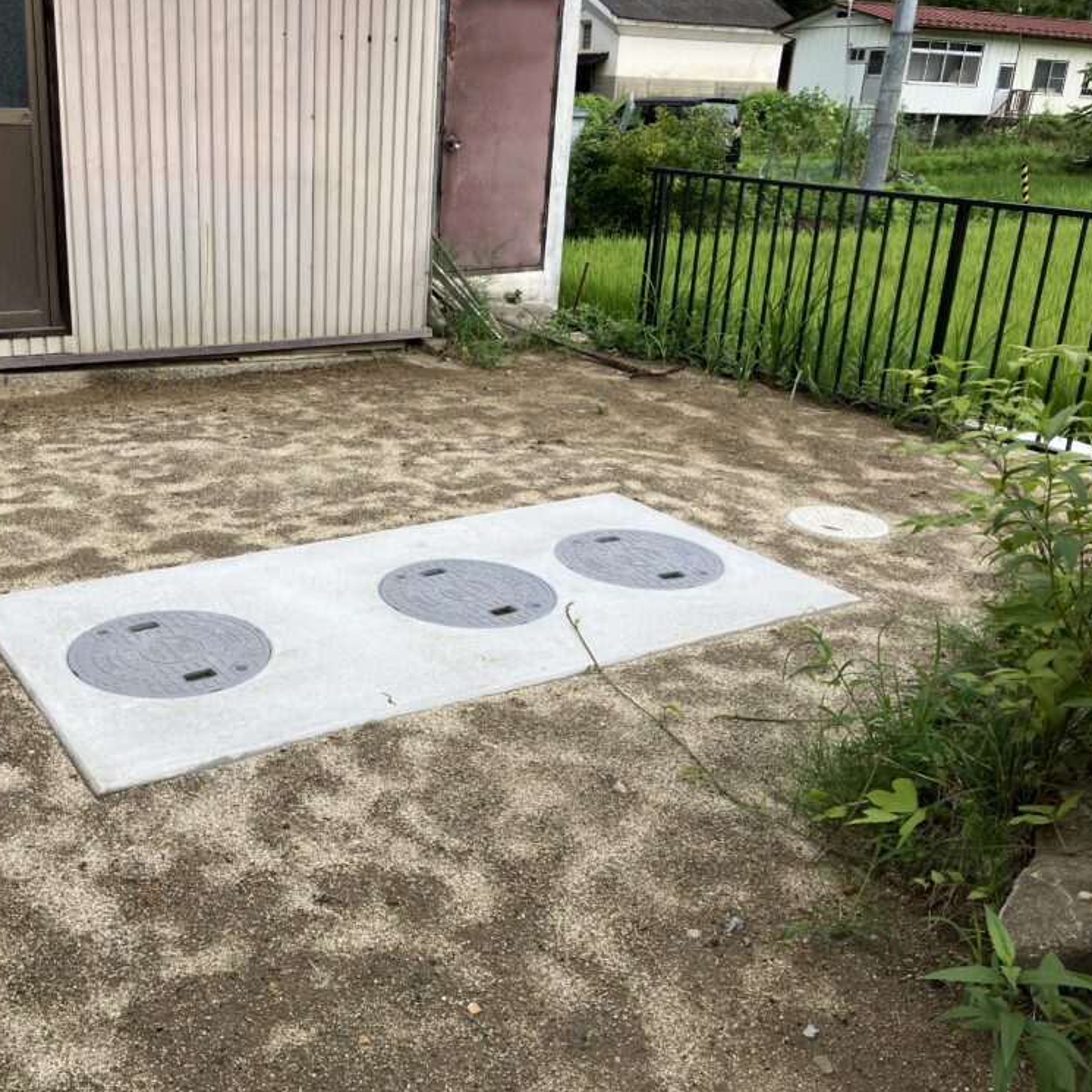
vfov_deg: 48.4
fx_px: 1213
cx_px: 362
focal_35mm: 34
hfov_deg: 47.6
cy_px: 556
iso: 32
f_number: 1.8
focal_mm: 3.99
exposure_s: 1/1312
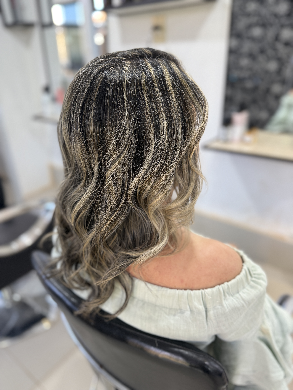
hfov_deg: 56.8
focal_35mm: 24
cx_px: 146
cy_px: 195
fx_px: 271
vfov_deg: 71.6
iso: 160
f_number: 1.78
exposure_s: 1/50
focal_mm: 6.76
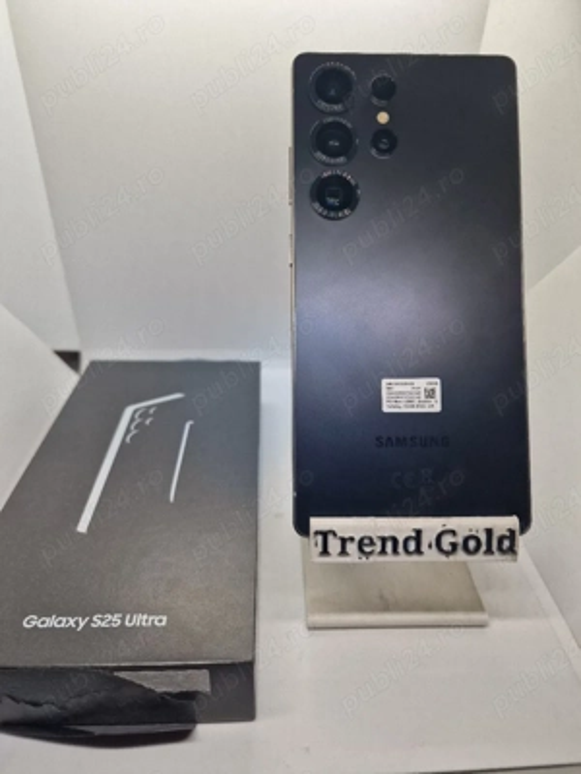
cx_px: 290
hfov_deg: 58.9
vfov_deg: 73.9
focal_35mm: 23
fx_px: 515
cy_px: 387
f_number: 1.8
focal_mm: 6.4
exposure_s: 1/182
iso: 160
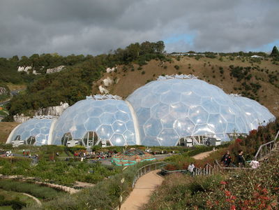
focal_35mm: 50
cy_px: 105
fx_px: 403
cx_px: 140
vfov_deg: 29.1
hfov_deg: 38.2
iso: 100
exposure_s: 1/450
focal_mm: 12.7
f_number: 7.6
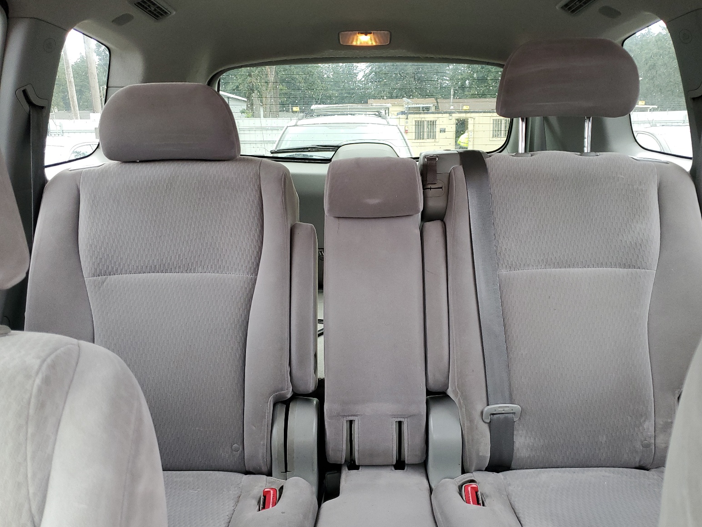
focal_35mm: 27
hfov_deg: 65.3
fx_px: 548
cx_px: 364
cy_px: 269
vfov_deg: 51.4
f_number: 1.5
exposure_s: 1/60.2
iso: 111
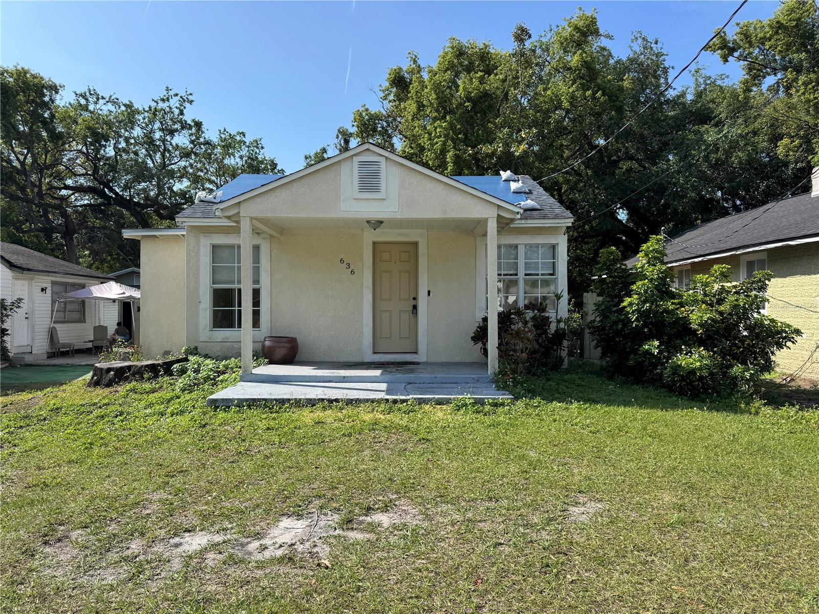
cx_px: 410
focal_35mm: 24
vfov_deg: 56.8
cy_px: 307
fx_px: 568
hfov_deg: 71.6
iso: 80
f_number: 1.78
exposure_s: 1/2710
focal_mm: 6.76
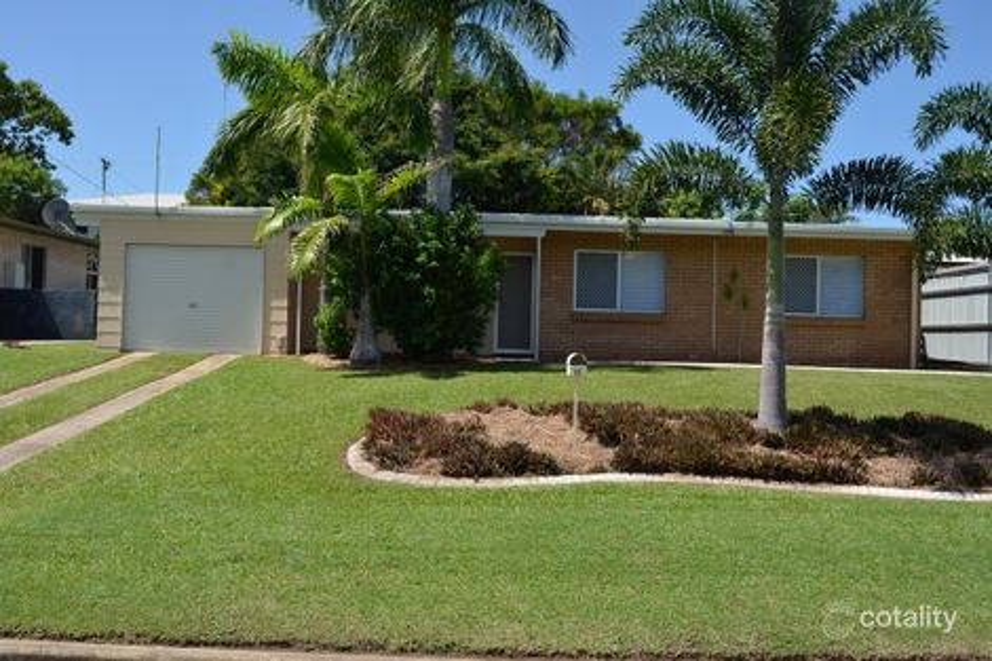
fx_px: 950
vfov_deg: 38.3
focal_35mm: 34
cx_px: 496
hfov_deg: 55.1
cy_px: 330
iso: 100
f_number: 8
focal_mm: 23
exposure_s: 1/250
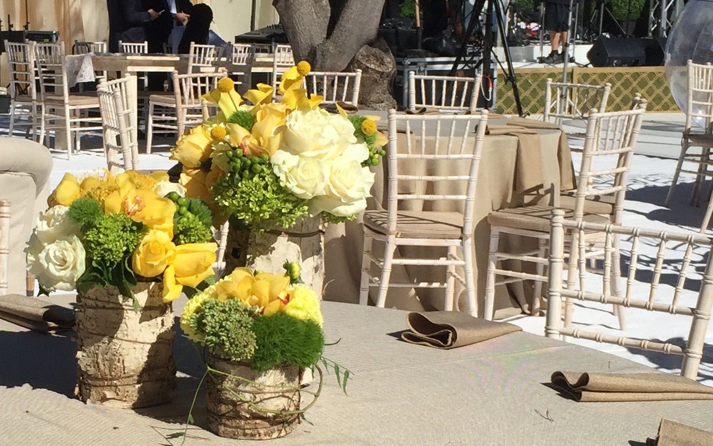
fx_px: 1516
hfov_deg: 26.2
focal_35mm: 78
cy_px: 285
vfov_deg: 16.7
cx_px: 187
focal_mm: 4.15
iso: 32
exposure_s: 1/4405
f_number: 2.2
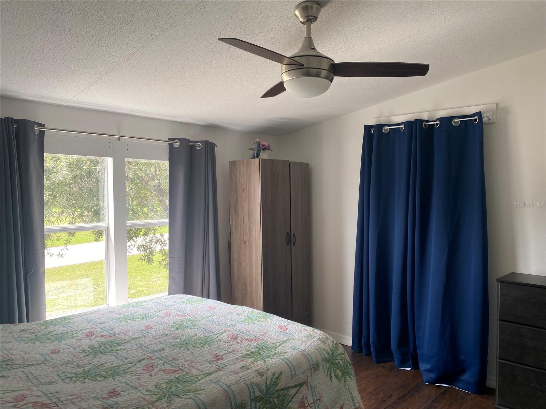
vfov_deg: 53.1
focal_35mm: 26
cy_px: 204
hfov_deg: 67.3
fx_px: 410
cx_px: 273
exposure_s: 1/122
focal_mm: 4.25
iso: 32
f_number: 1.8
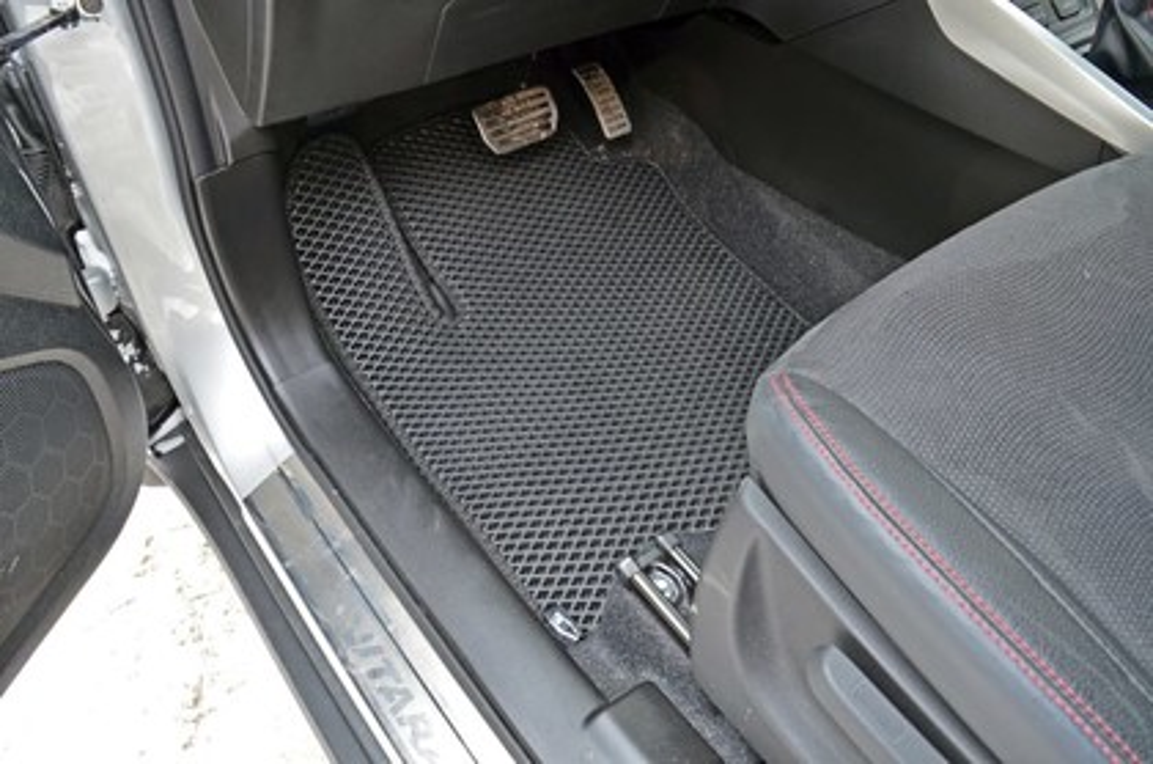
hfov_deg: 67.5
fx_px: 863
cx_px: 576
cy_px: 382
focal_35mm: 27
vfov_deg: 47.7
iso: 500
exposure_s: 1/15
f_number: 8
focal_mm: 18
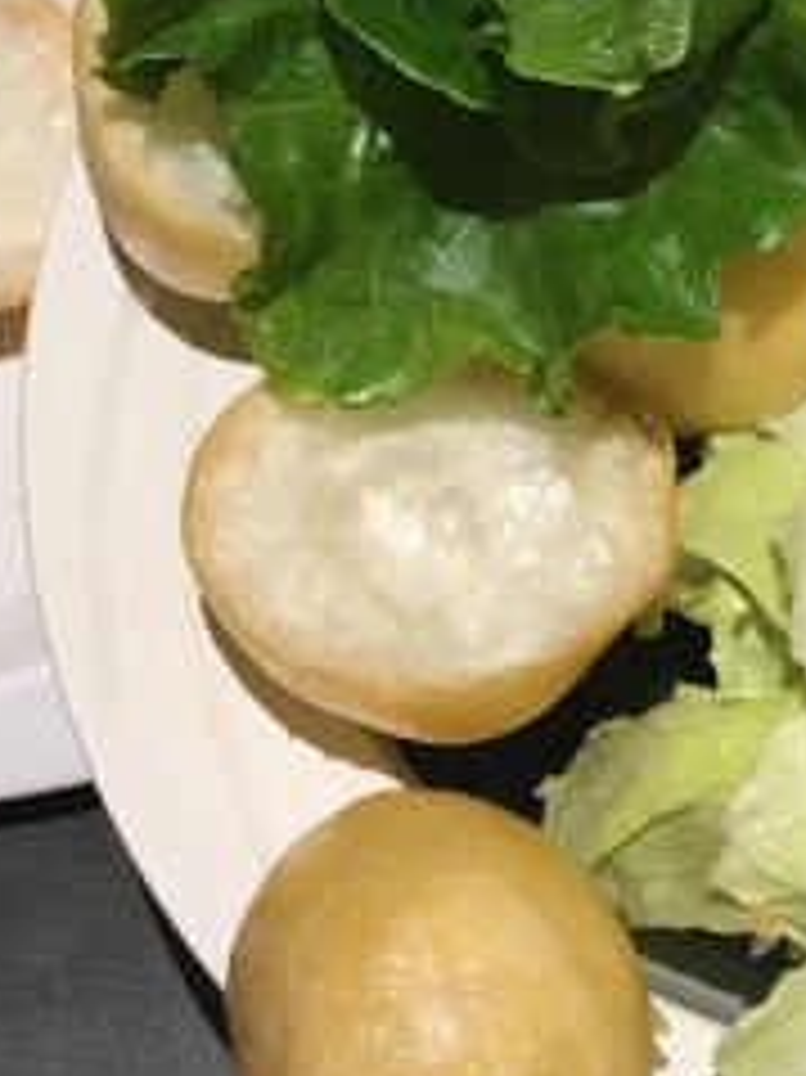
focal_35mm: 85
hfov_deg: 17.2
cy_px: 45
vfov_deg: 22.3
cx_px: 678
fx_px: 2641
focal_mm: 4.15
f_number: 2.2
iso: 64
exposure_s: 1/33
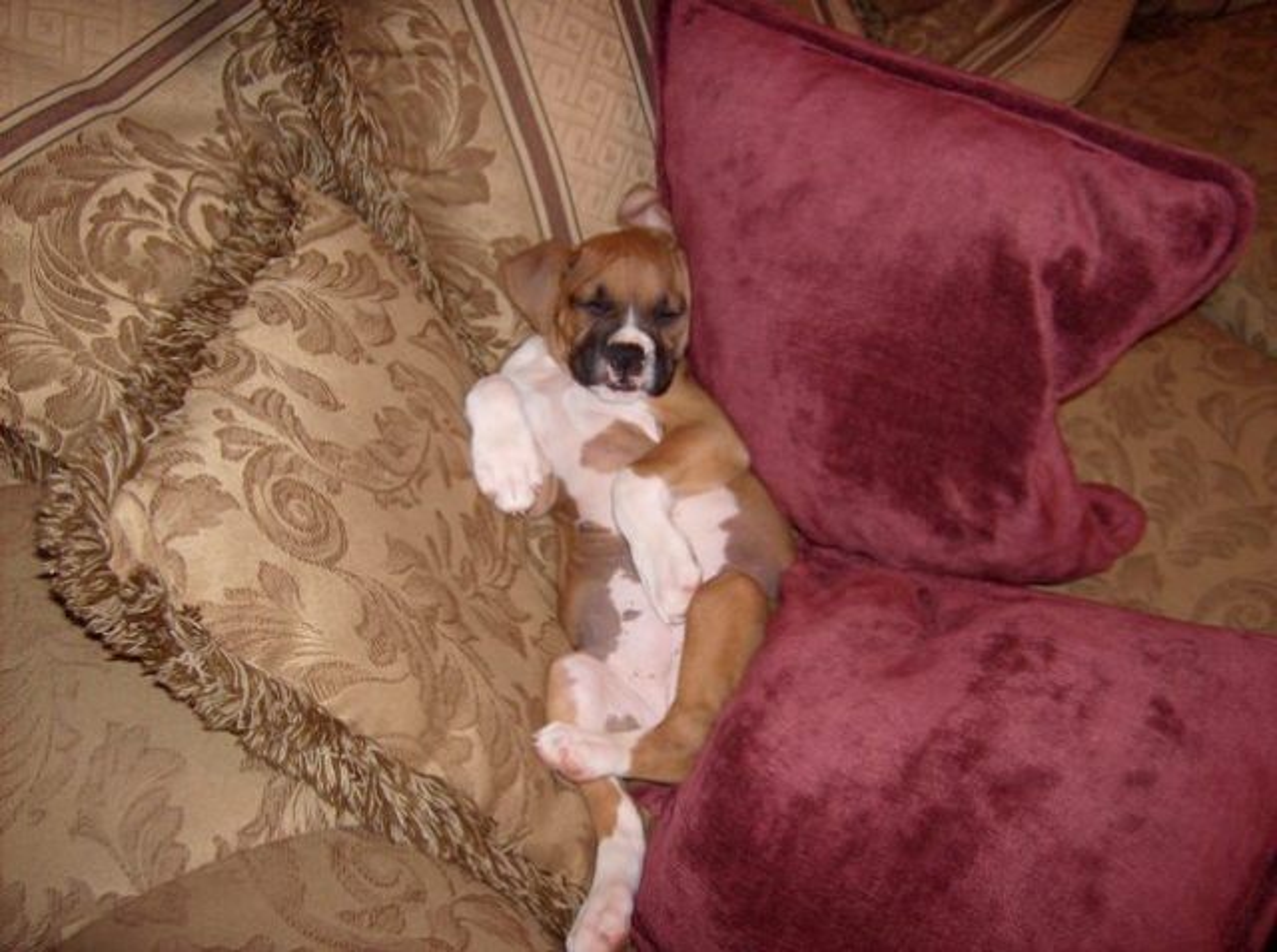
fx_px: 1325
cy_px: 476
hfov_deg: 51.5
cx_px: 638
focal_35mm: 36
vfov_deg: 39.5
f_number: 2.8
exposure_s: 1/60
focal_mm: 6
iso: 200
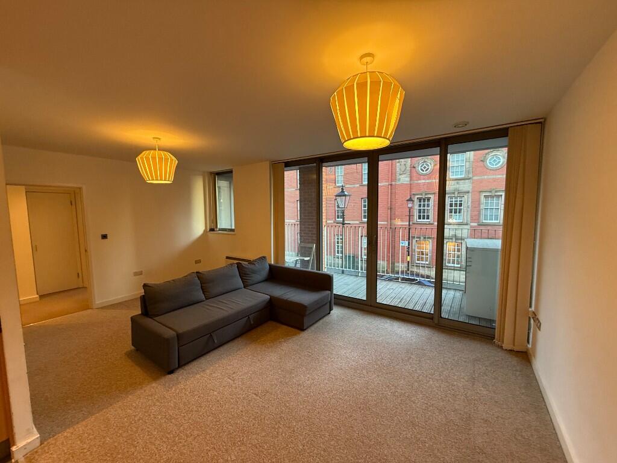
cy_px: 232
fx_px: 250
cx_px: 308
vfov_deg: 85.7
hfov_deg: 102.1
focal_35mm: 14
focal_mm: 2.22
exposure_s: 1/50
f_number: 2.2
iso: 200
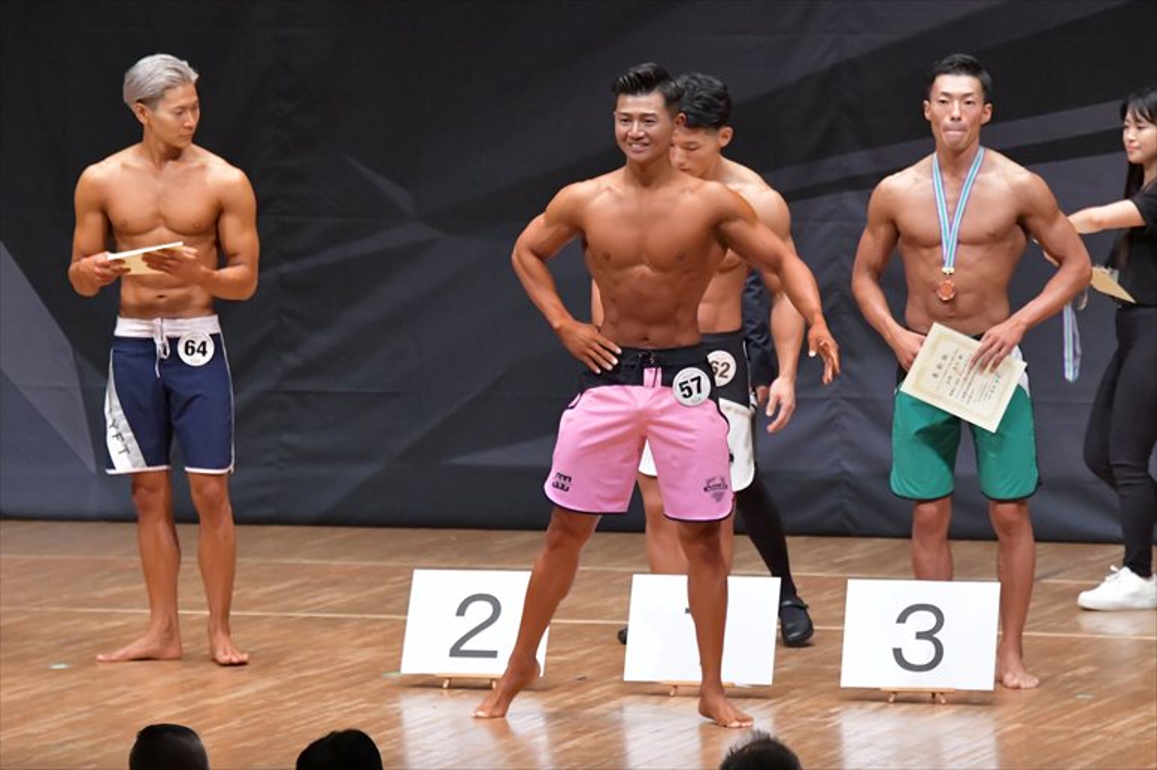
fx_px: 8673
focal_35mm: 270
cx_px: 578
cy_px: 385
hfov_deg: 7.6
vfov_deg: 5.1
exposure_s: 1/400
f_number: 5.6
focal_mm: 180
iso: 8000
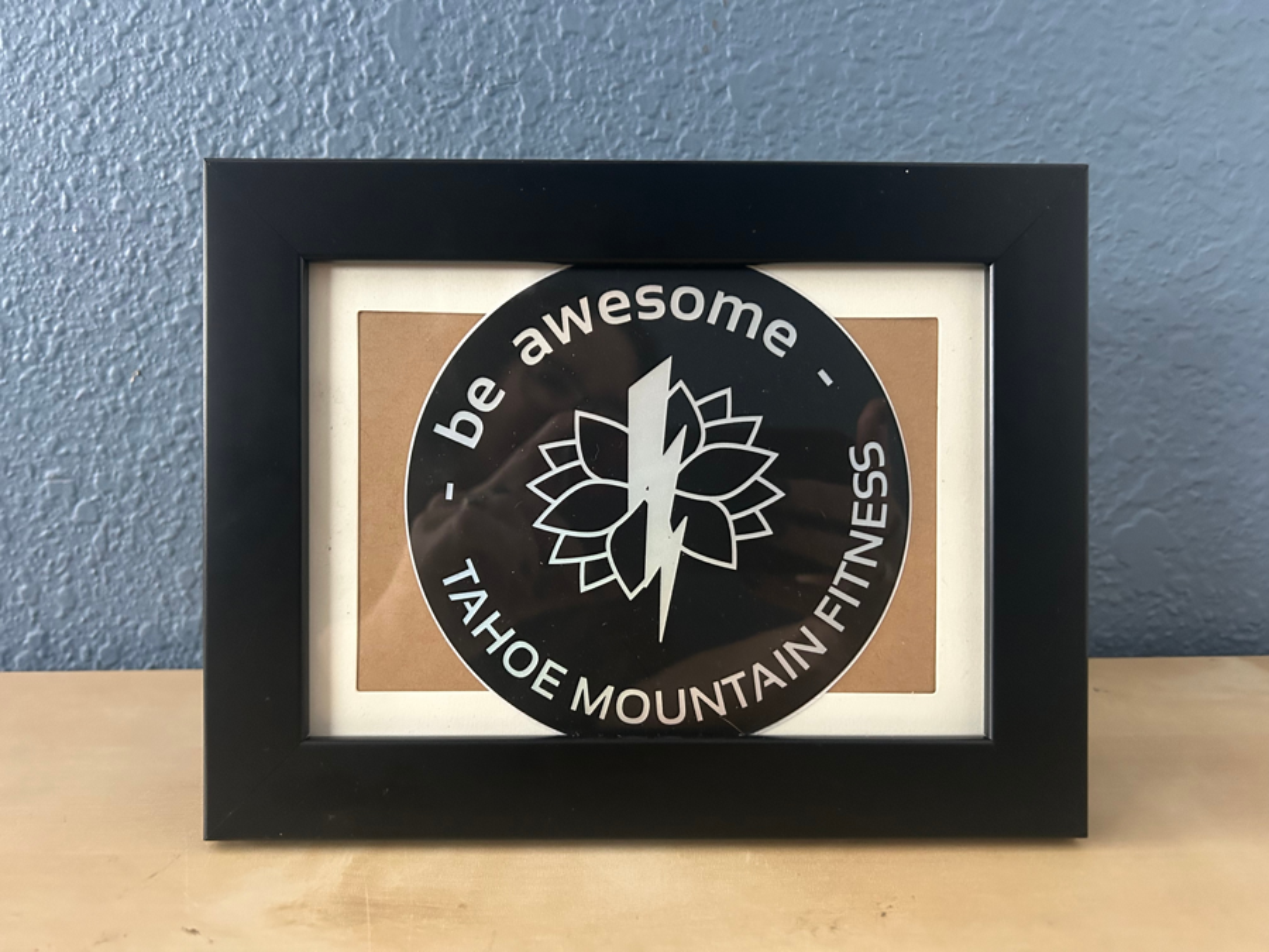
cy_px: 476
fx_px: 953
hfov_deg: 67.3
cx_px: 634
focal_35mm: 26
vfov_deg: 53.1
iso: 640
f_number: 1.5
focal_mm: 5.7
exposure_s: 1/39
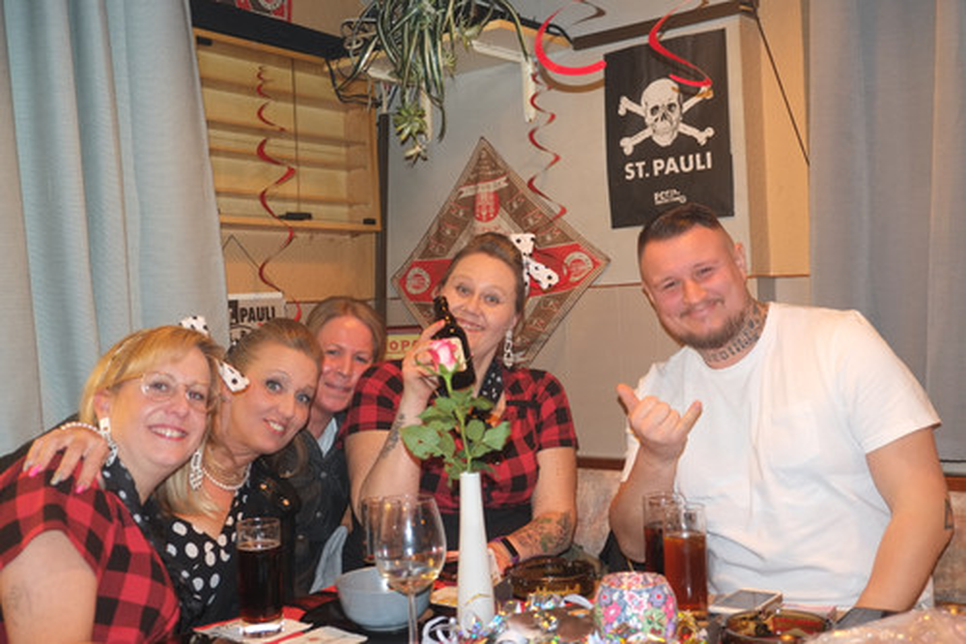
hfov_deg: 53.1
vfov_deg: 36.8
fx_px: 966
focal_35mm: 36
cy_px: 322
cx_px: 483
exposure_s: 1/15
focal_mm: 24.3
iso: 800
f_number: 3.2
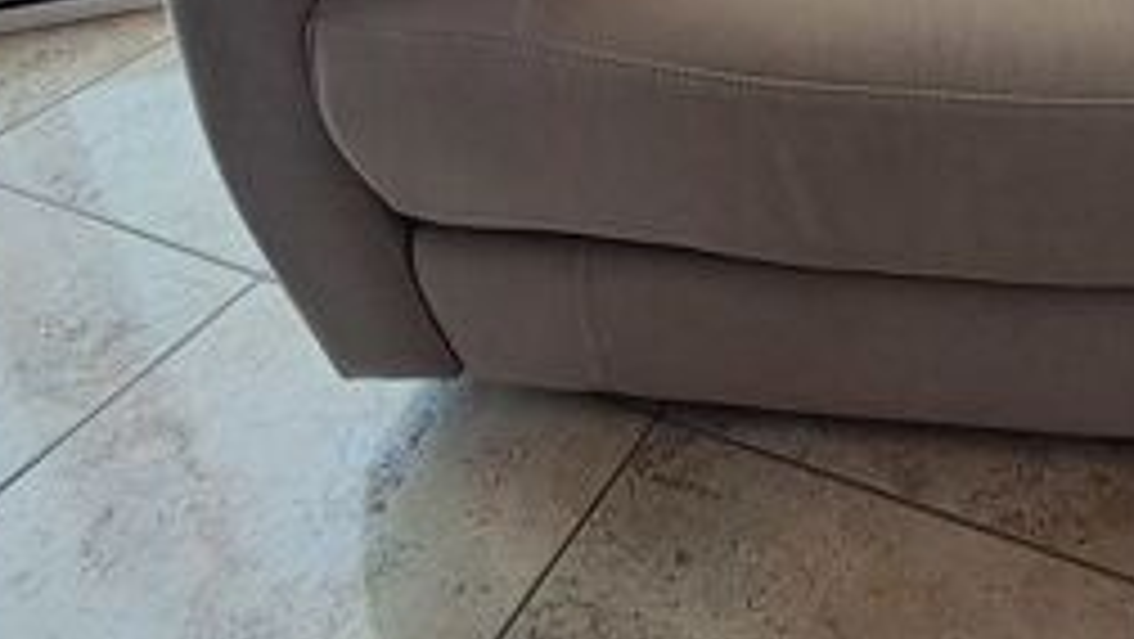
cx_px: 1012
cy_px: -112
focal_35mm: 36
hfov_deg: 49.5
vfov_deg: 28.8
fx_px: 1083
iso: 200
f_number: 2.2
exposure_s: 1/50
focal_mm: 1.42
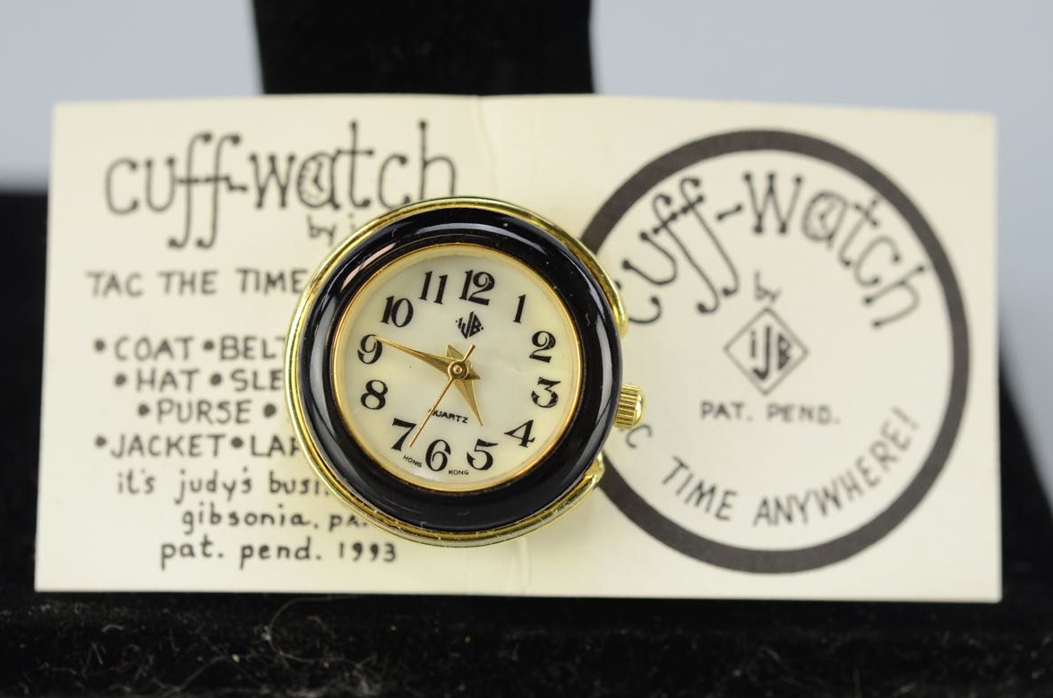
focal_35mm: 98
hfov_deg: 20.9
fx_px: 2861
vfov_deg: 13.9
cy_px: 341
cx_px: 505
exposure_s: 1/125
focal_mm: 60
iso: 640
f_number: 5.6
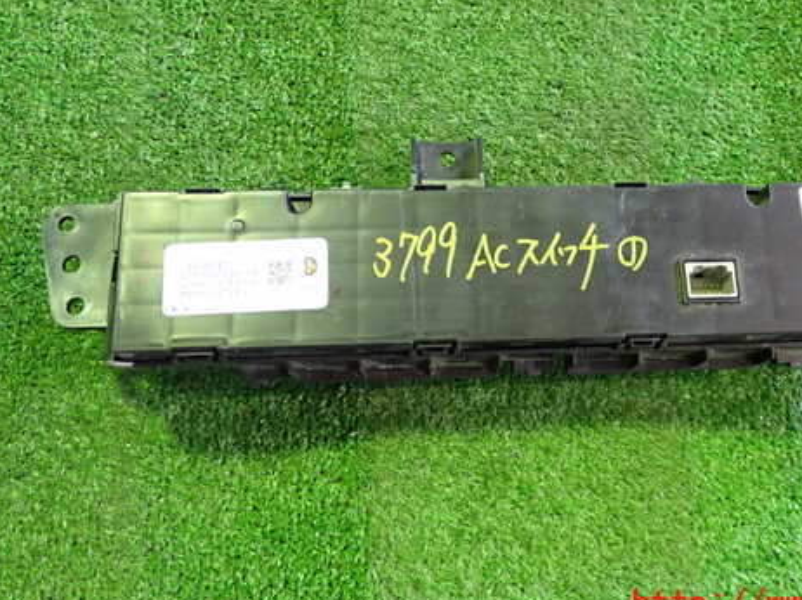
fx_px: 903
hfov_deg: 47.4
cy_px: 238
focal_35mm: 39
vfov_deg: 36.6
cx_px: 503
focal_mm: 5.4
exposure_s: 1/30
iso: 640
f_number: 2.3
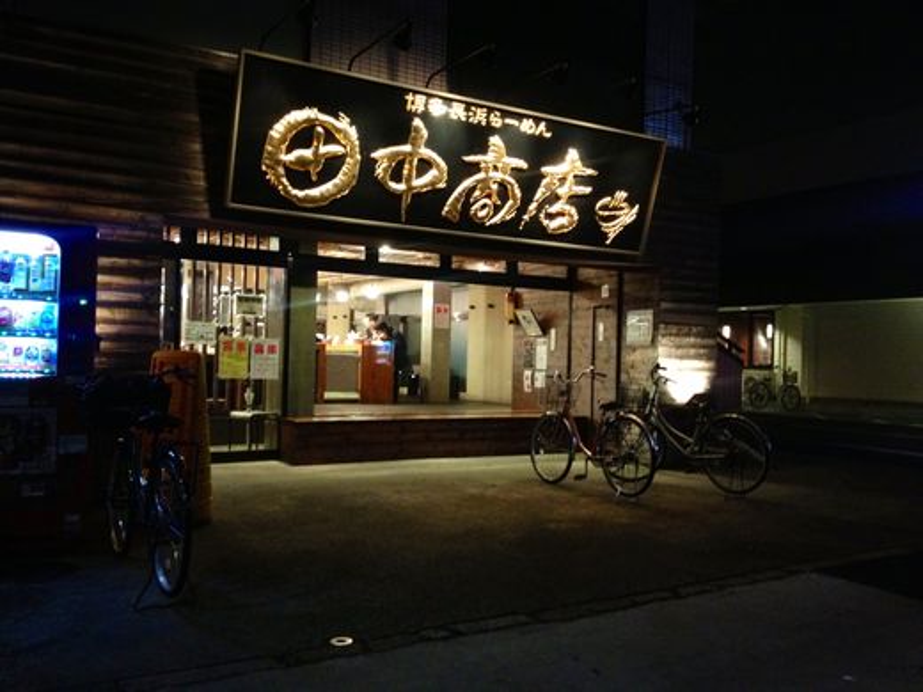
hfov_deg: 52.6
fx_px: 933
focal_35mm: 35
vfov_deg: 40.7
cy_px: 346
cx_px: 462
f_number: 2.4
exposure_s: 1/20
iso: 320
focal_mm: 4.28
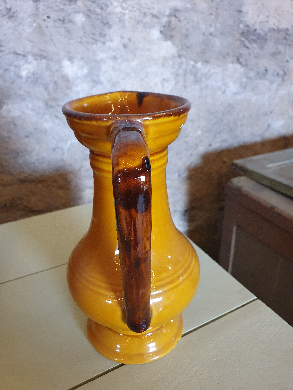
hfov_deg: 53.1
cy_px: 195
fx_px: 293
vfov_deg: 67.3
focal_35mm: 26
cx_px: 146
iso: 500
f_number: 2.4
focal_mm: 4.32
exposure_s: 1/25
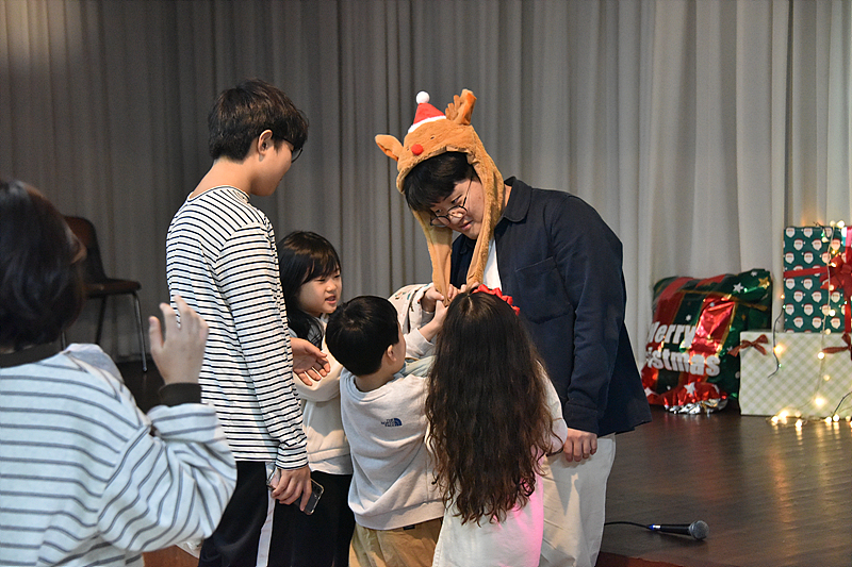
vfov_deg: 15.2
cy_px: 284
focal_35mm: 90
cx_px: 426
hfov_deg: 22.6
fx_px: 2129
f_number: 5.6
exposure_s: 1/125
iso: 6400
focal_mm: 90
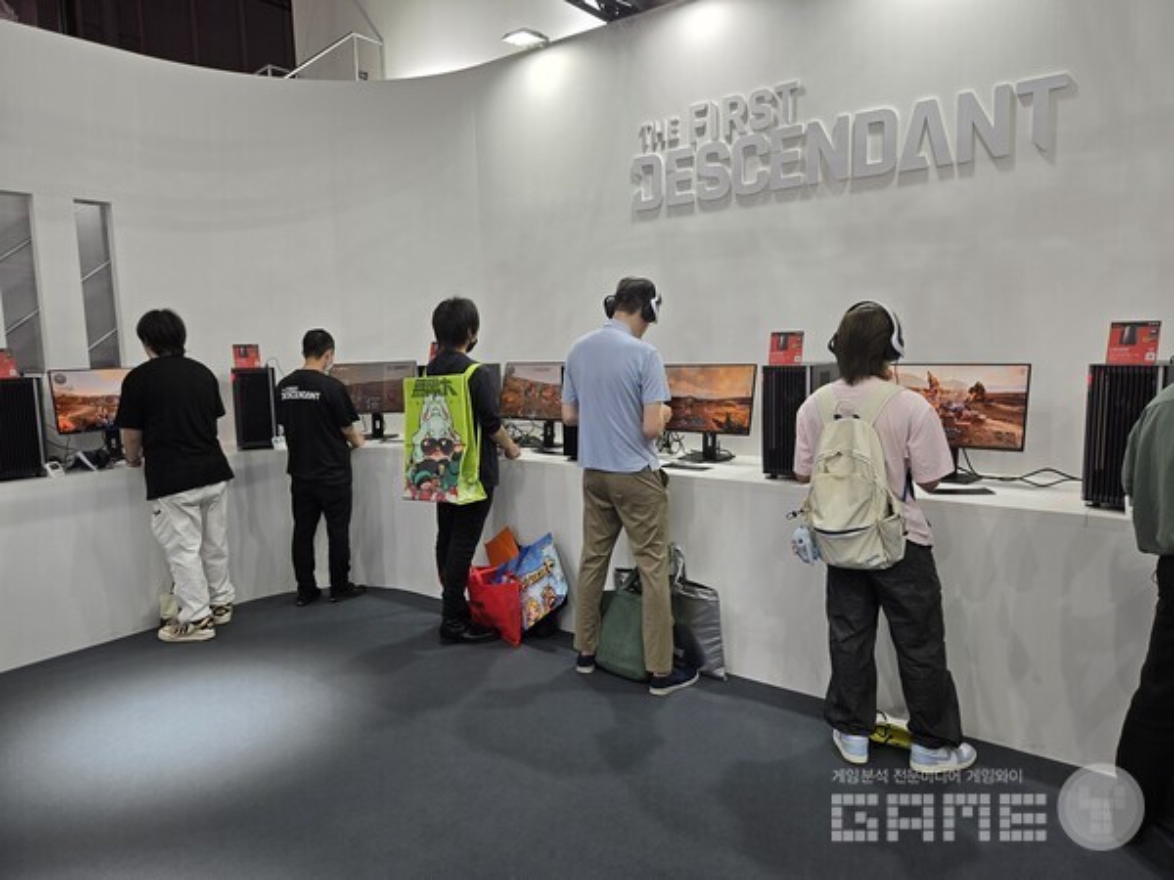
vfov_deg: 58.9
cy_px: 440
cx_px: 587
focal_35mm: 23
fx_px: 780
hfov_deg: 73.9
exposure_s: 1/60.5
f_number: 1.8
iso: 25
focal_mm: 5.4
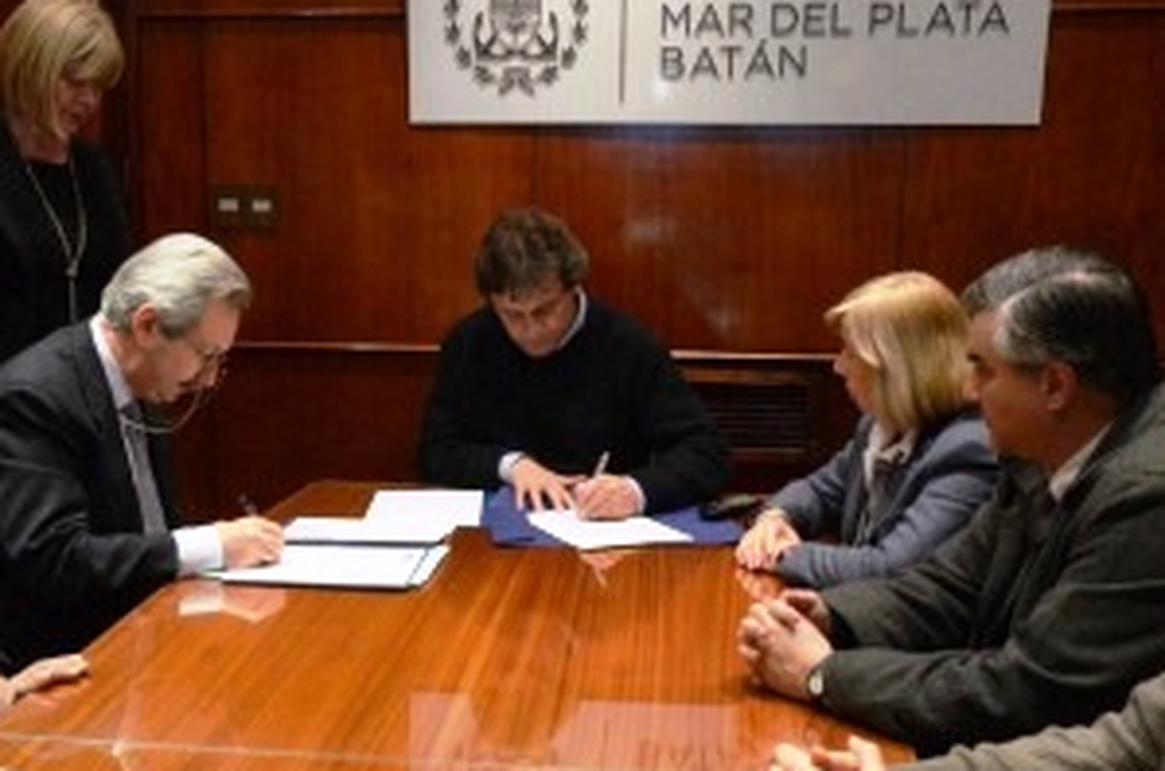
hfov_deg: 36.8
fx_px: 1744
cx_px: 468
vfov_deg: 24.9
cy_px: 493
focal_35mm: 54
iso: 2500
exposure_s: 1/60
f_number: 5.6
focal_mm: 24
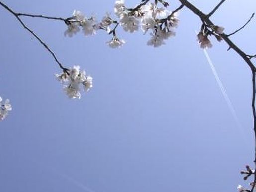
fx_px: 355
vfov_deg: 30.2
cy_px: 116
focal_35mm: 48
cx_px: 146
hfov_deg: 39.6
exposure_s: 1/460
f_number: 5.6
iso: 100
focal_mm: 5.8
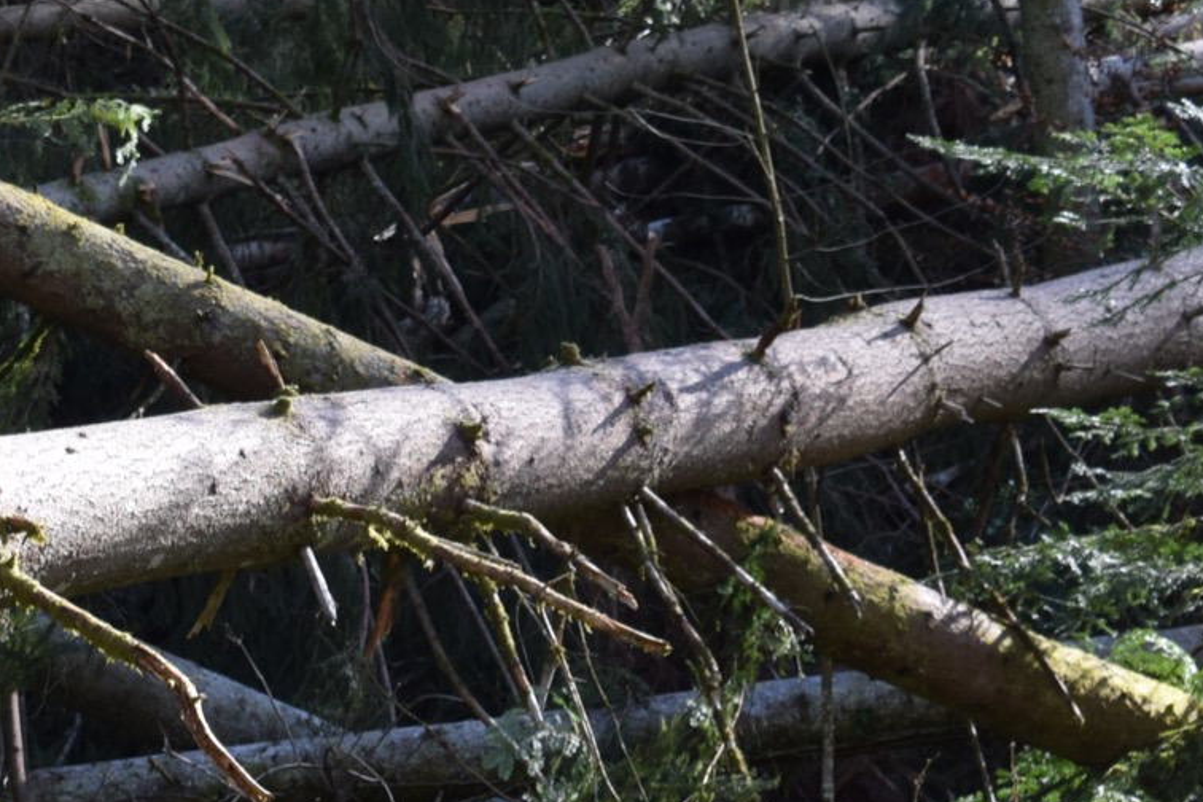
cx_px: 204
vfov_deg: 11.5
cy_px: 623
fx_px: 3976
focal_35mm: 119
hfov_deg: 17.0
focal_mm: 30
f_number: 8
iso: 400
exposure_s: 1/250
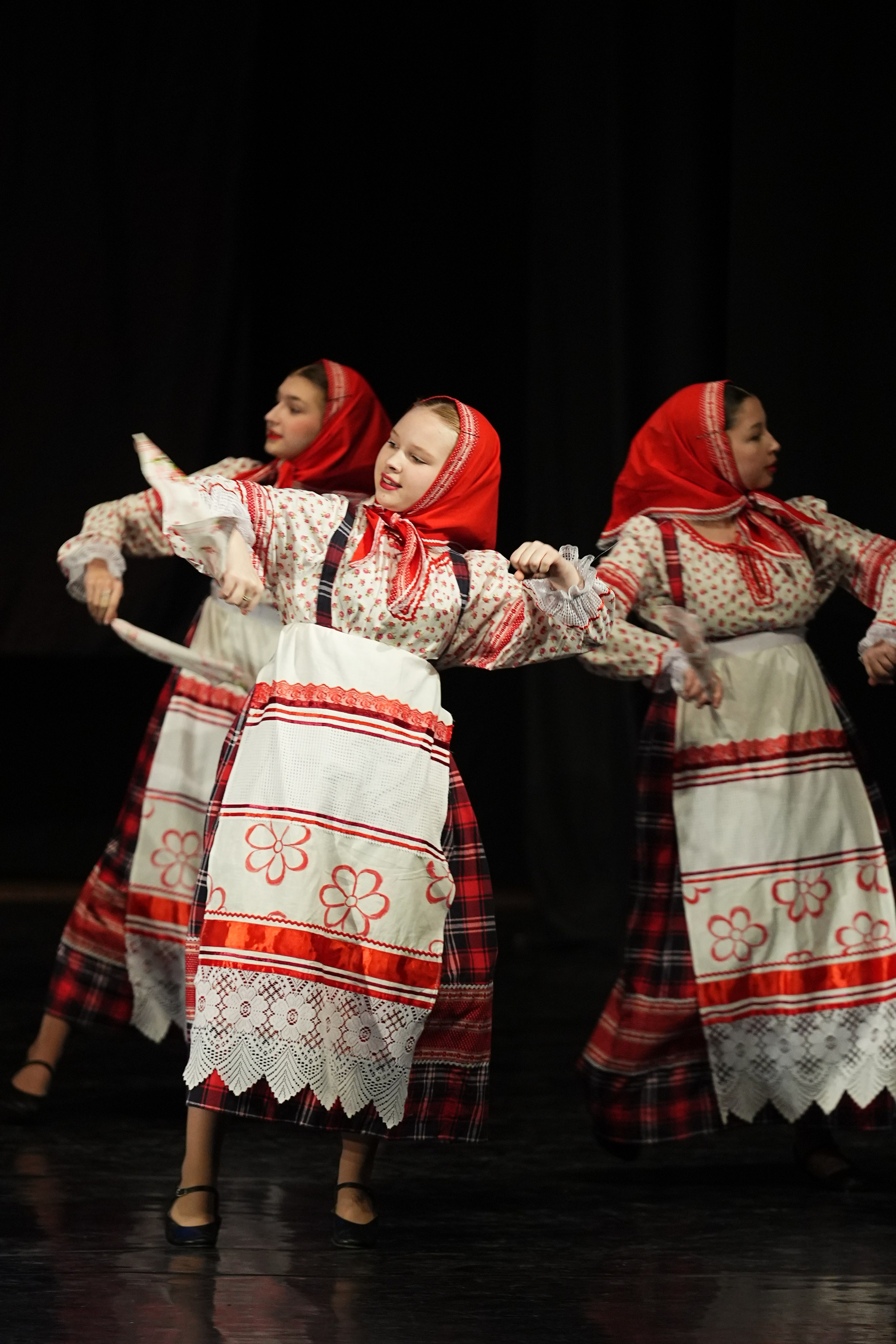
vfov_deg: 6.9
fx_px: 11199
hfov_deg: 4.6
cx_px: 448
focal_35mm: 300
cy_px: 672
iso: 2500
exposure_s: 1/400
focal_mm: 200
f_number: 2.8
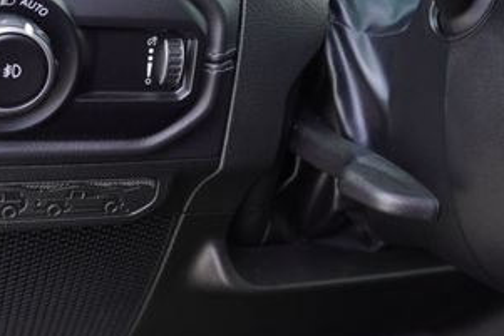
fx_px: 714
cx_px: 142
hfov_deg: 38.1
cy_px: 115
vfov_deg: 26.4
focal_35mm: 51
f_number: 4
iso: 640
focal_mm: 16
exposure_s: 1/320
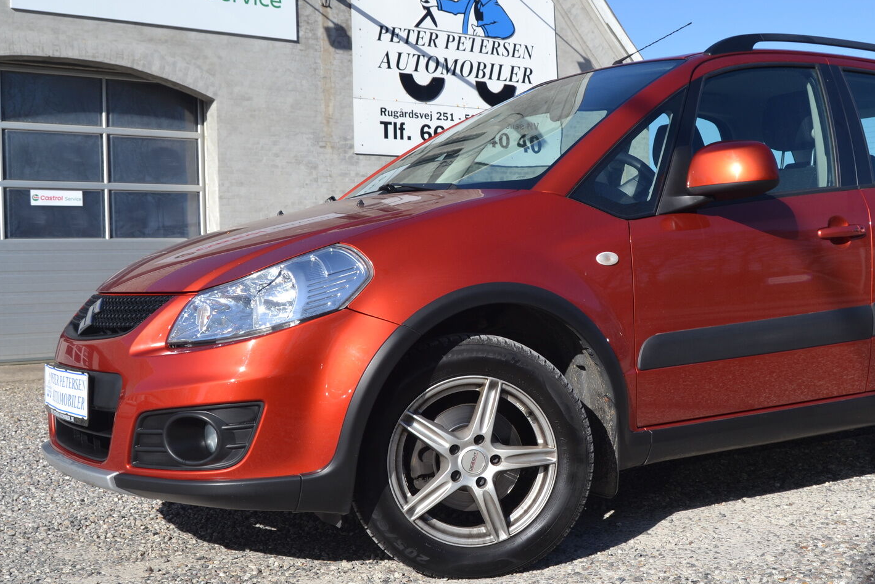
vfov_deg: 28.8
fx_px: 1134
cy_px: 290
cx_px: 546
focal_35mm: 47
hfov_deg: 41.9
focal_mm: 23
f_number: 8
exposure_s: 1/250
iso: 100
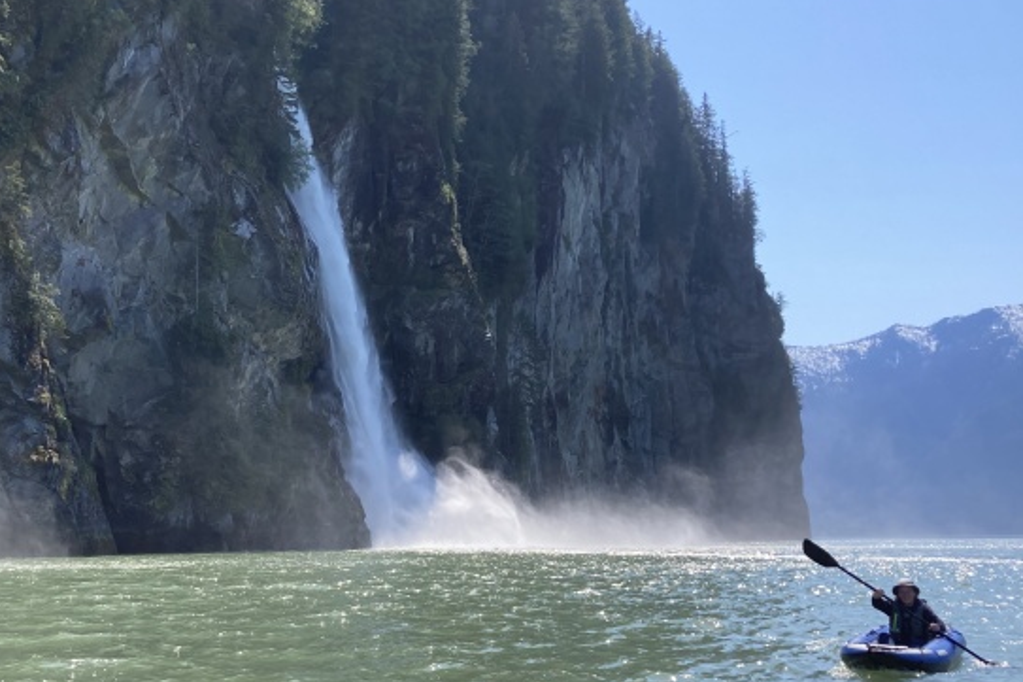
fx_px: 1221
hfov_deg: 45.0
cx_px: 376
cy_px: 501
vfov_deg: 30.7
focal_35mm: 43
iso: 20
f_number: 1.8
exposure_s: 1/2183
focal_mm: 3.99
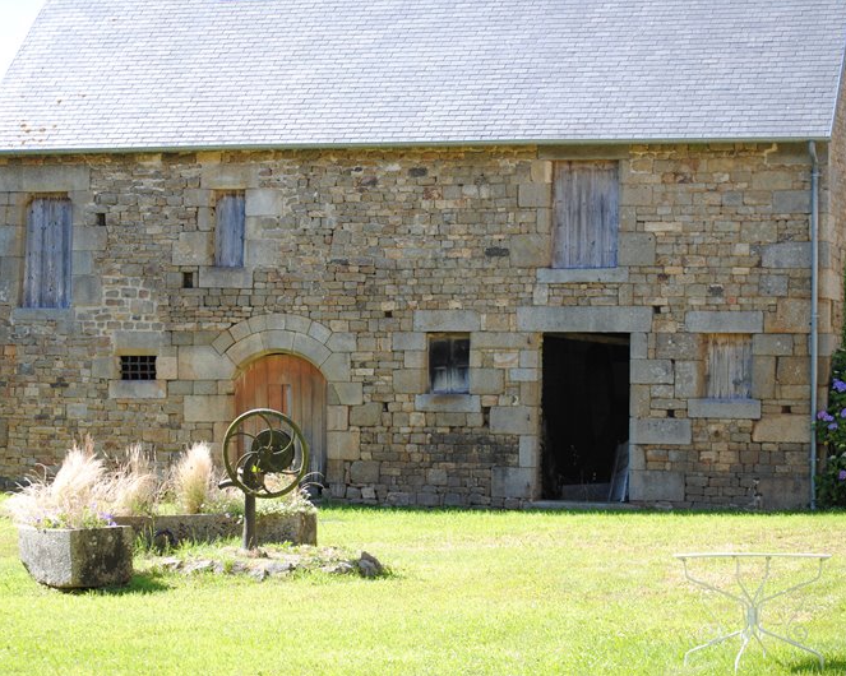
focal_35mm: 94
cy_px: 338
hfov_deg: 20.5
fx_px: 2342
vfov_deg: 16.4
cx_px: 403
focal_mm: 55
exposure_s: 1/160
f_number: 6.3
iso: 100
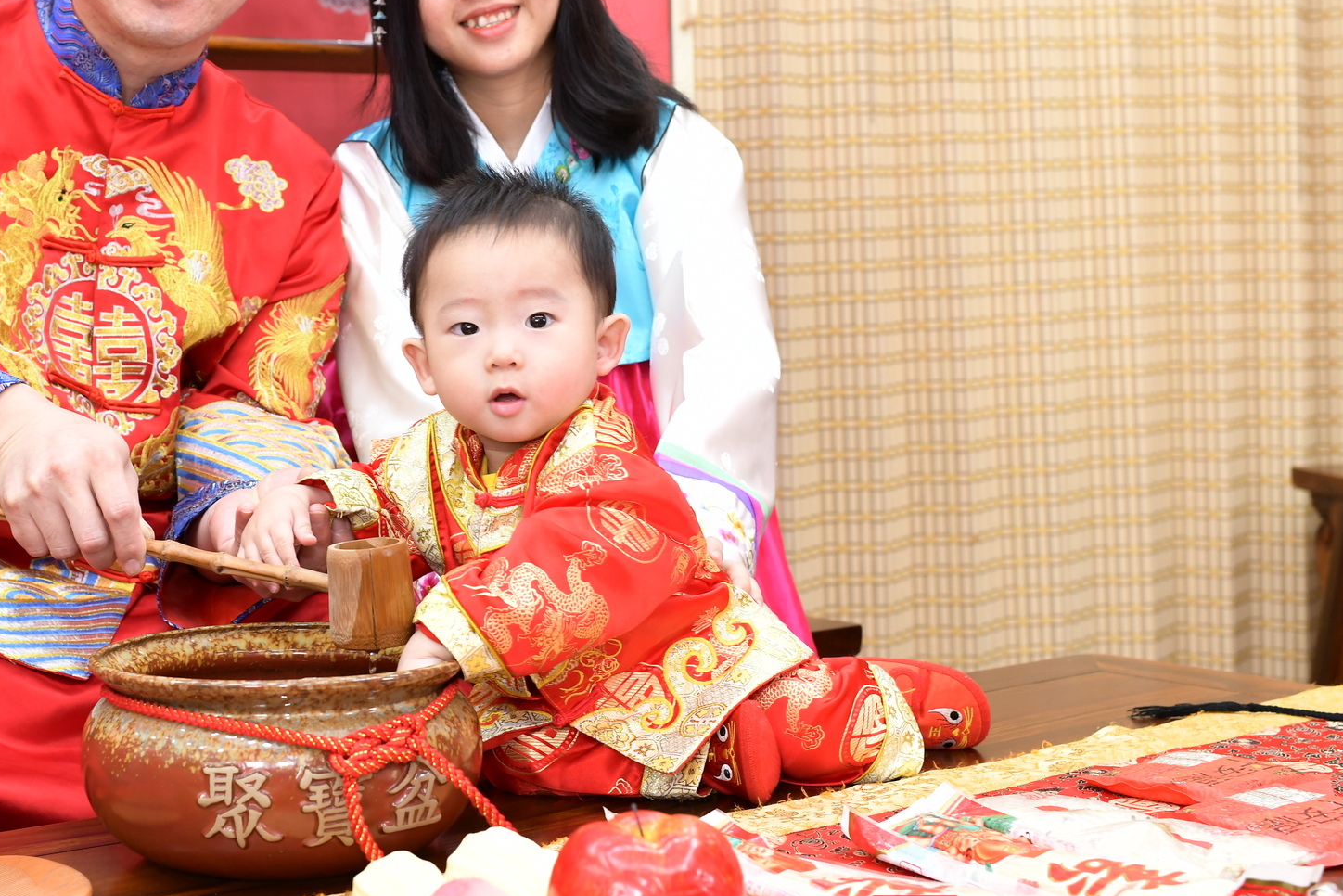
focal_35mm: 58
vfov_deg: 23.3
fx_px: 2164
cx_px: 416
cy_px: 320
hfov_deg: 34.1
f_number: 4.5
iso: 800
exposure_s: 1/200
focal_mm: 35
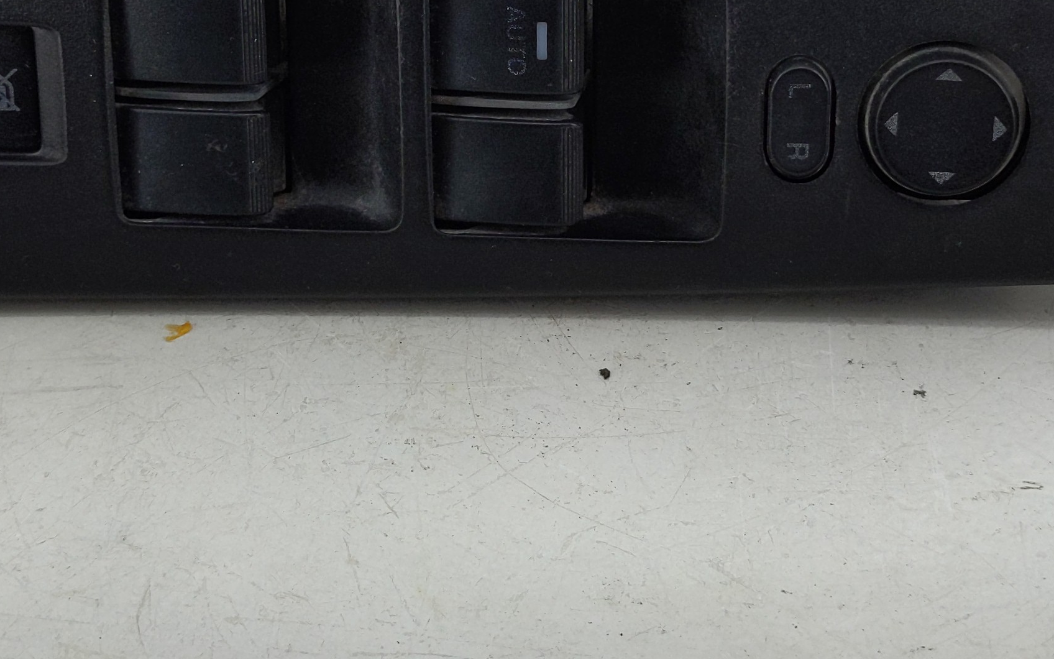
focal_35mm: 63
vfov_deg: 20.3
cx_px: 550
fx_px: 1810
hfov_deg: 32.5
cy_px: 97
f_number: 1.73
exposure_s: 1/161
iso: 55
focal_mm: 4.38
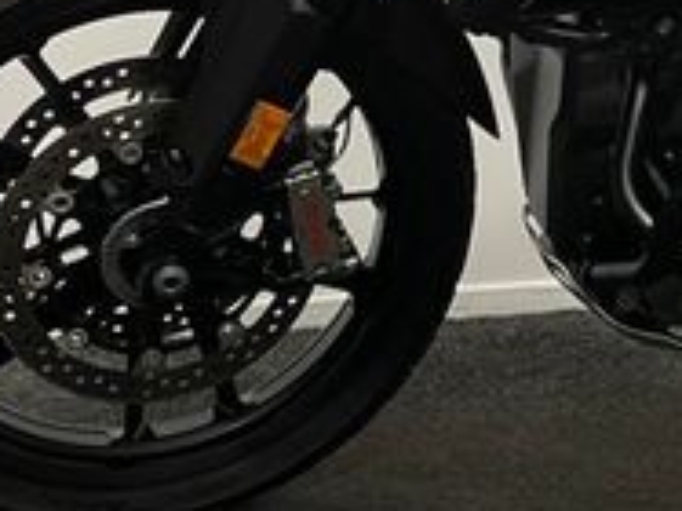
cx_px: 718
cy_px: -113
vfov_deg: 15.9
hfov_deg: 21.1
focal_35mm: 89
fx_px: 1752
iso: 100
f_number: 1.6
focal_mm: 5.1
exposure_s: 1/50
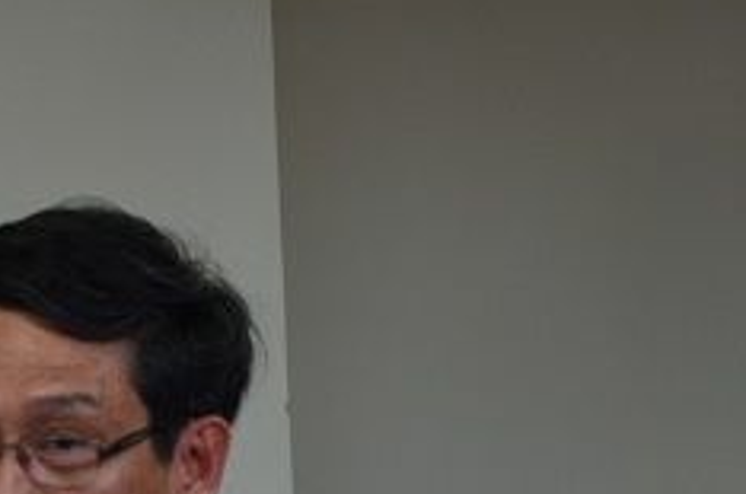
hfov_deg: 8.9
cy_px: 669
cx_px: 10
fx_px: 4744
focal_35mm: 229
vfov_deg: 5.9
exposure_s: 1/50
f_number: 8
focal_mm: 55
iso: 800
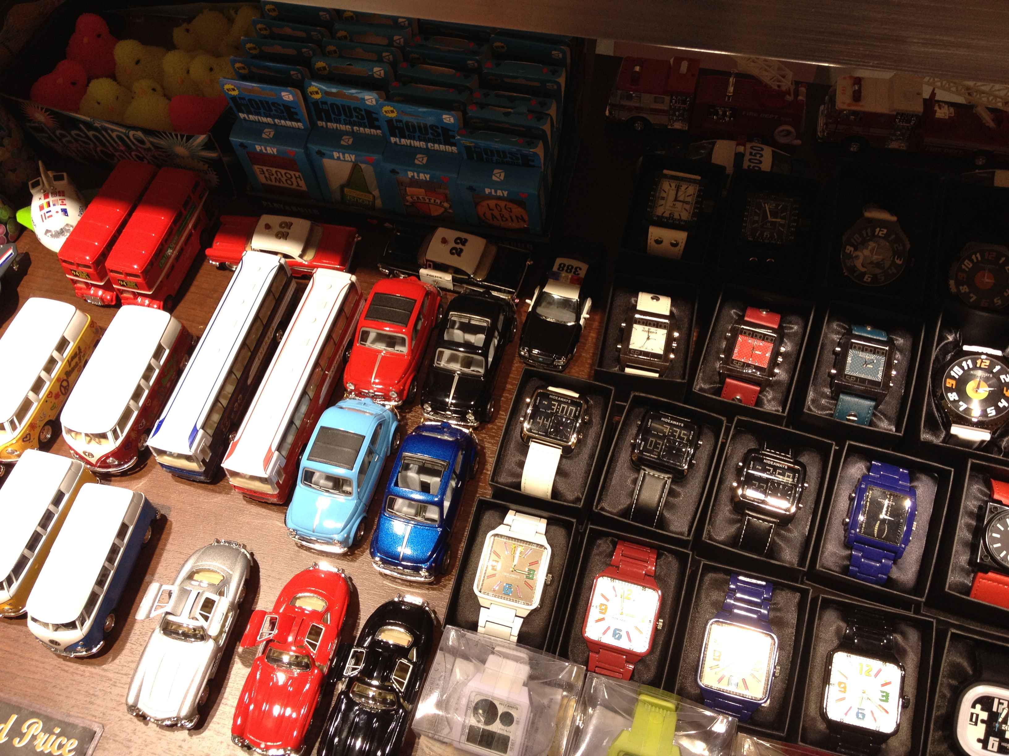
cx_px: 504
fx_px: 1020
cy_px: 378
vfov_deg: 40.7
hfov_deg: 52.6
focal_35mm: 35
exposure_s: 1/60
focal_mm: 4.28
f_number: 2.4
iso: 80
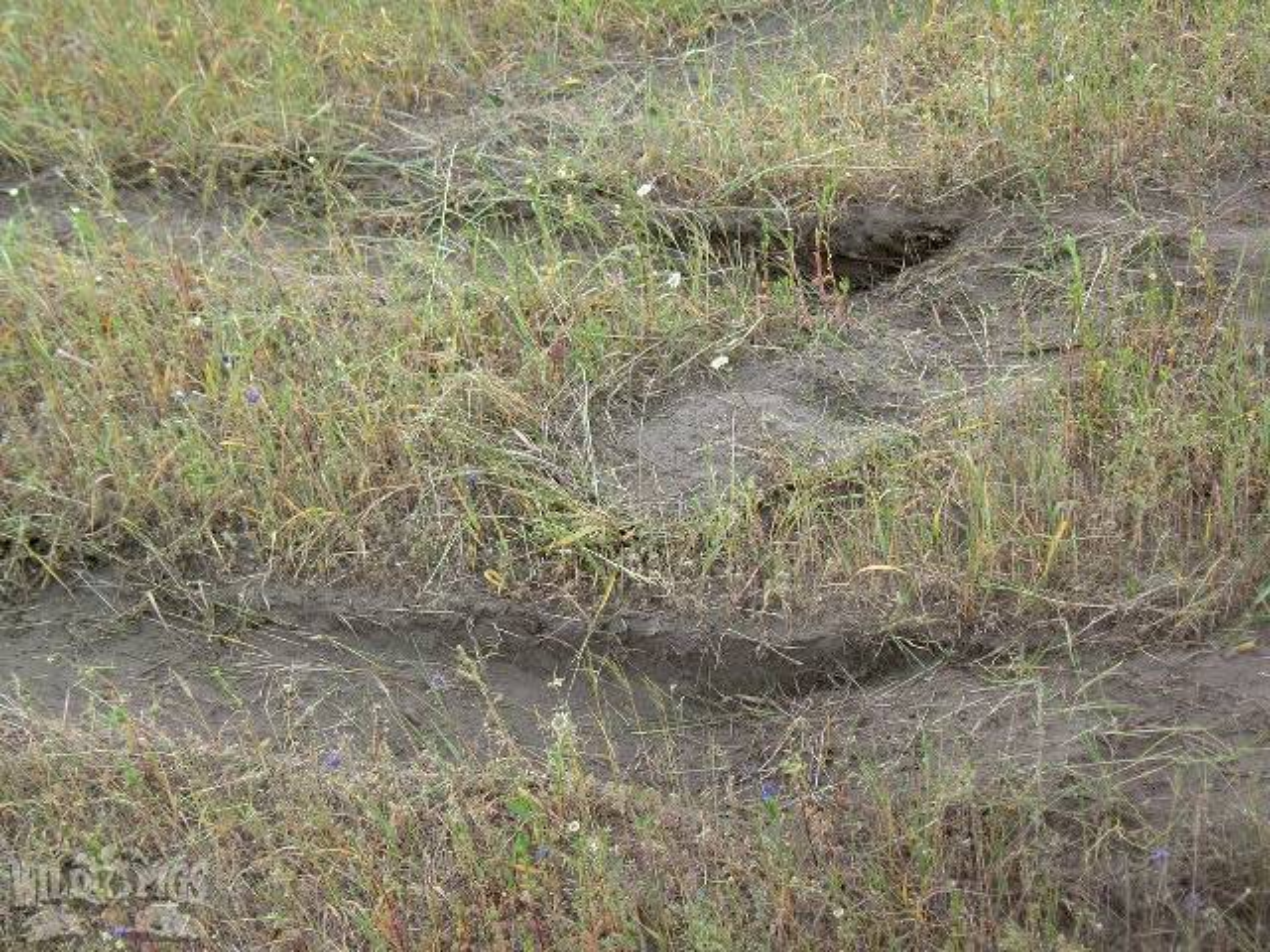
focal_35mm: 55
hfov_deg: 34.9
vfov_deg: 26.6
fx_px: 2018
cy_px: 476
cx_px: 635
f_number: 3.3
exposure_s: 1/80
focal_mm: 11.3
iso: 50
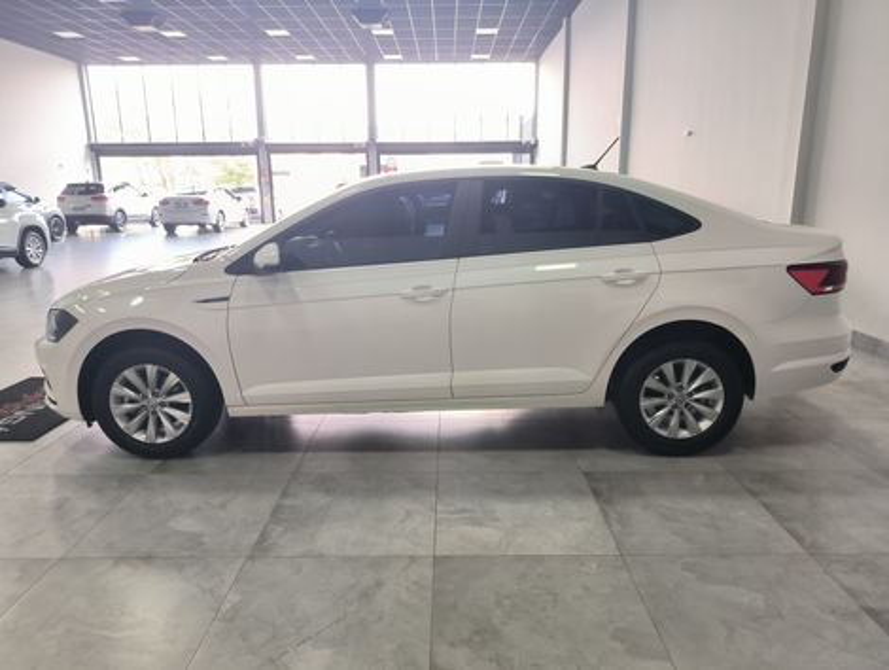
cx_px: 444
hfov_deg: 71.5
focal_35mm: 24
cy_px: 335
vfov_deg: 56.9
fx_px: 617
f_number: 1.7
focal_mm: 5.24
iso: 456
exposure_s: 1/60
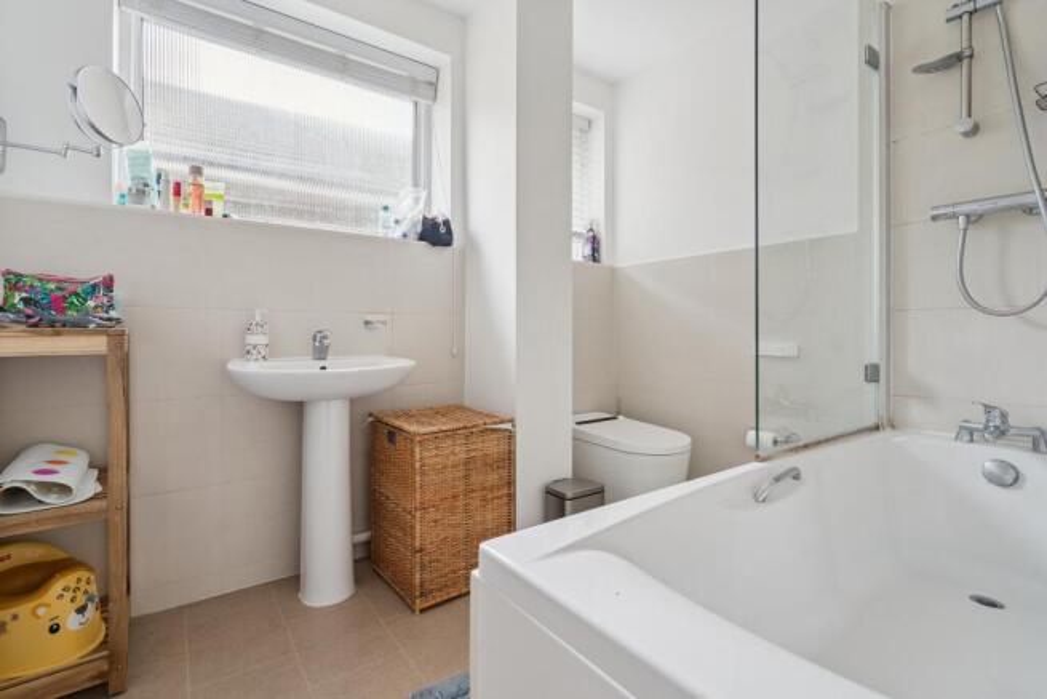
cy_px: 350
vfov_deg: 73.8
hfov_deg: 96.7
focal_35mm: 16
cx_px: 524
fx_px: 465
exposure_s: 1/3.33
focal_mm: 16
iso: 320
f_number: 5.6
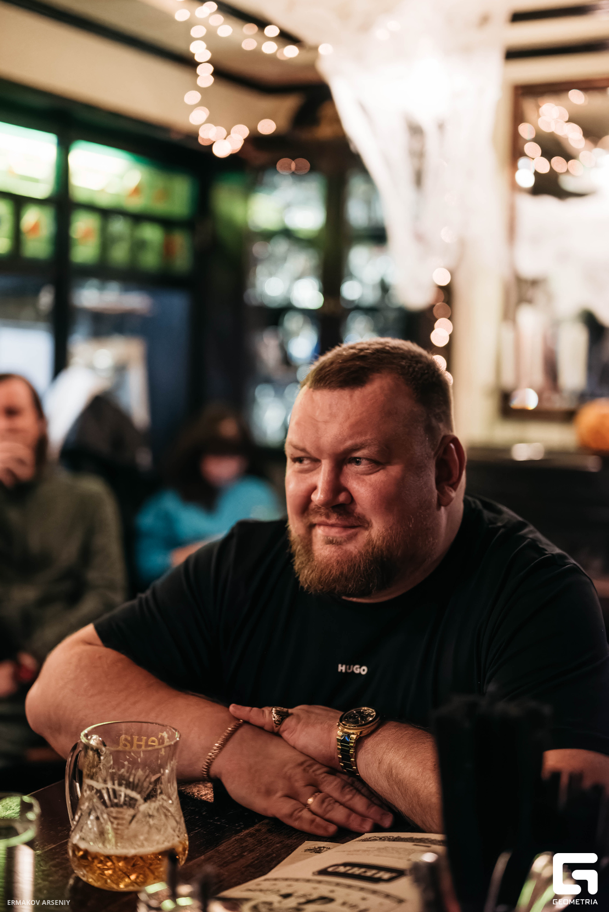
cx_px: 304
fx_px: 1267
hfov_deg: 27.0
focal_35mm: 50
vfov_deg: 39.6
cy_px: 456
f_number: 2
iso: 5000
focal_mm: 50
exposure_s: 1/200
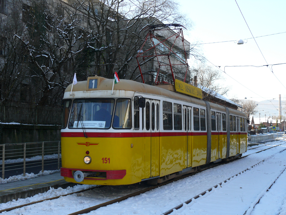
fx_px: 438
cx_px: 143
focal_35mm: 53
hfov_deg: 36.2
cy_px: 108
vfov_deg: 27.5
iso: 100
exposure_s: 1/200
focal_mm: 11.2
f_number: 4.5
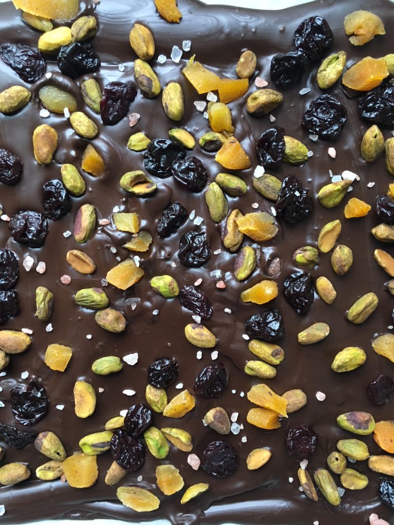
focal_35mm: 29
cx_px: 197
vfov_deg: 61.7
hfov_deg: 48.2
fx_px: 440
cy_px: 262
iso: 125
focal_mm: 4.15
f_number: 2.2
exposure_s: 1/30
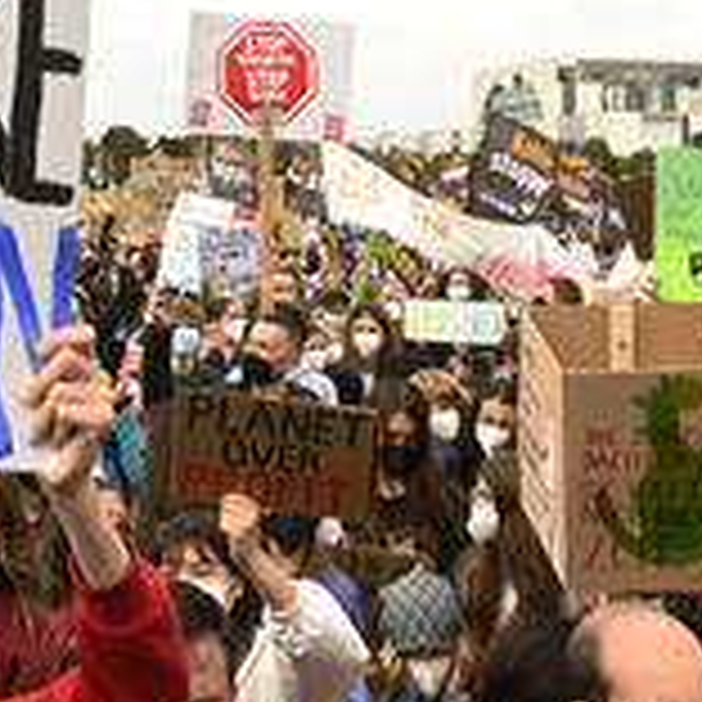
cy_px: 112
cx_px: 88
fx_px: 1354
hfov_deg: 28.1
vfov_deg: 28.3
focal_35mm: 59
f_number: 18
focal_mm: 24
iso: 1250
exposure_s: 1/200
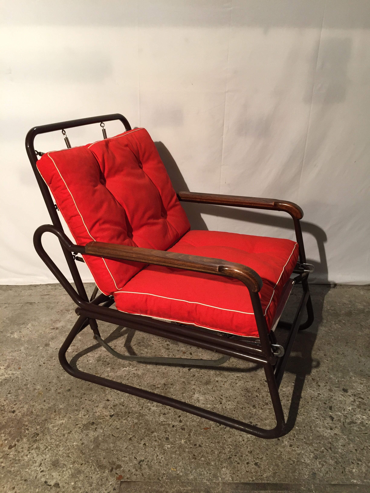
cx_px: 185
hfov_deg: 48.2
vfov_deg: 61.7
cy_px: 246
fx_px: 413
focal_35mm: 29
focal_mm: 4.15
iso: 100
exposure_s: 1/33
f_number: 2.2
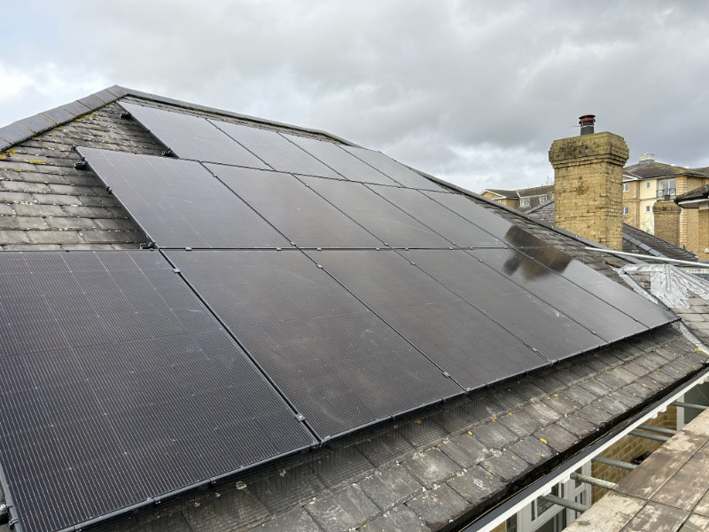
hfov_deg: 67.3
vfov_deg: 53.1
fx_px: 533
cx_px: 354
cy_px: 266
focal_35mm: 26
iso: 50
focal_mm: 5.7
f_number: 1.5
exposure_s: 1/696
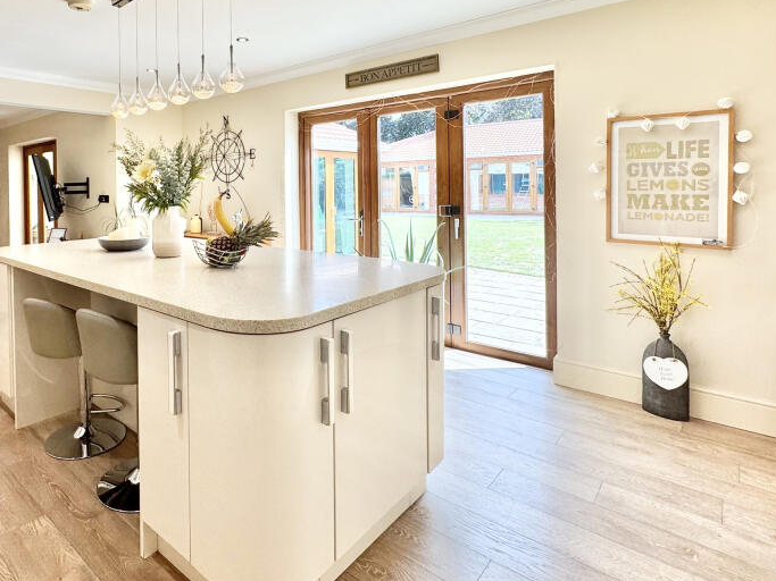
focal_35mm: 21
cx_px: 255
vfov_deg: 61.6
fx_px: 471
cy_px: 184
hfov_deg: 76.3
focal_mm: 2.22
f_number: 2.2
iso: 40
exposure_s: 1/155
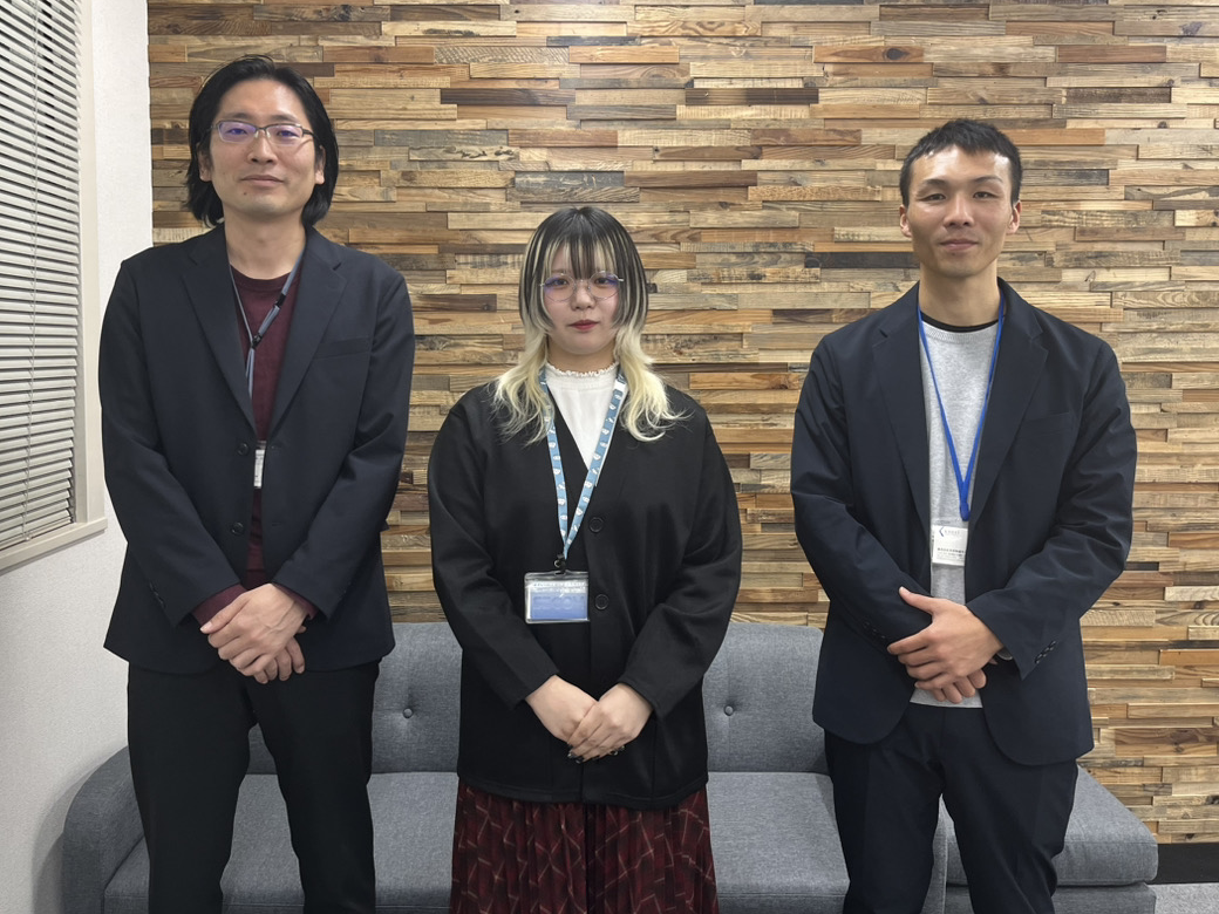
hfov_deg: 59.9
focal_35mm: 30
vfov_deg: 46.7
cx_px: 572
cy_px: 393
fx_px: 1056
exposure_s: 1/100
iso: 100
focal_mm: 5.1
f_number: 1.6
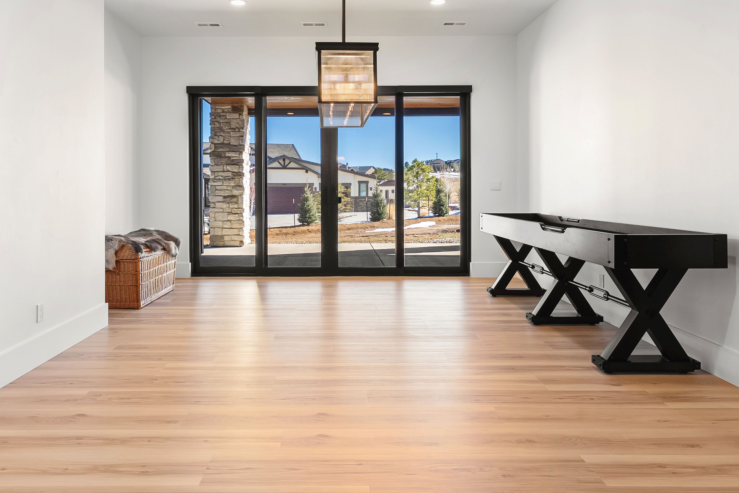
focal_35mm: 25
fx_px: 513
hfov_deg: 71.3
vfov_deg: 50.9
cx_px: 333
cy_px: 196
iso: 640
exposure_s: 1/30
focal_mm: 19
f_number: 8
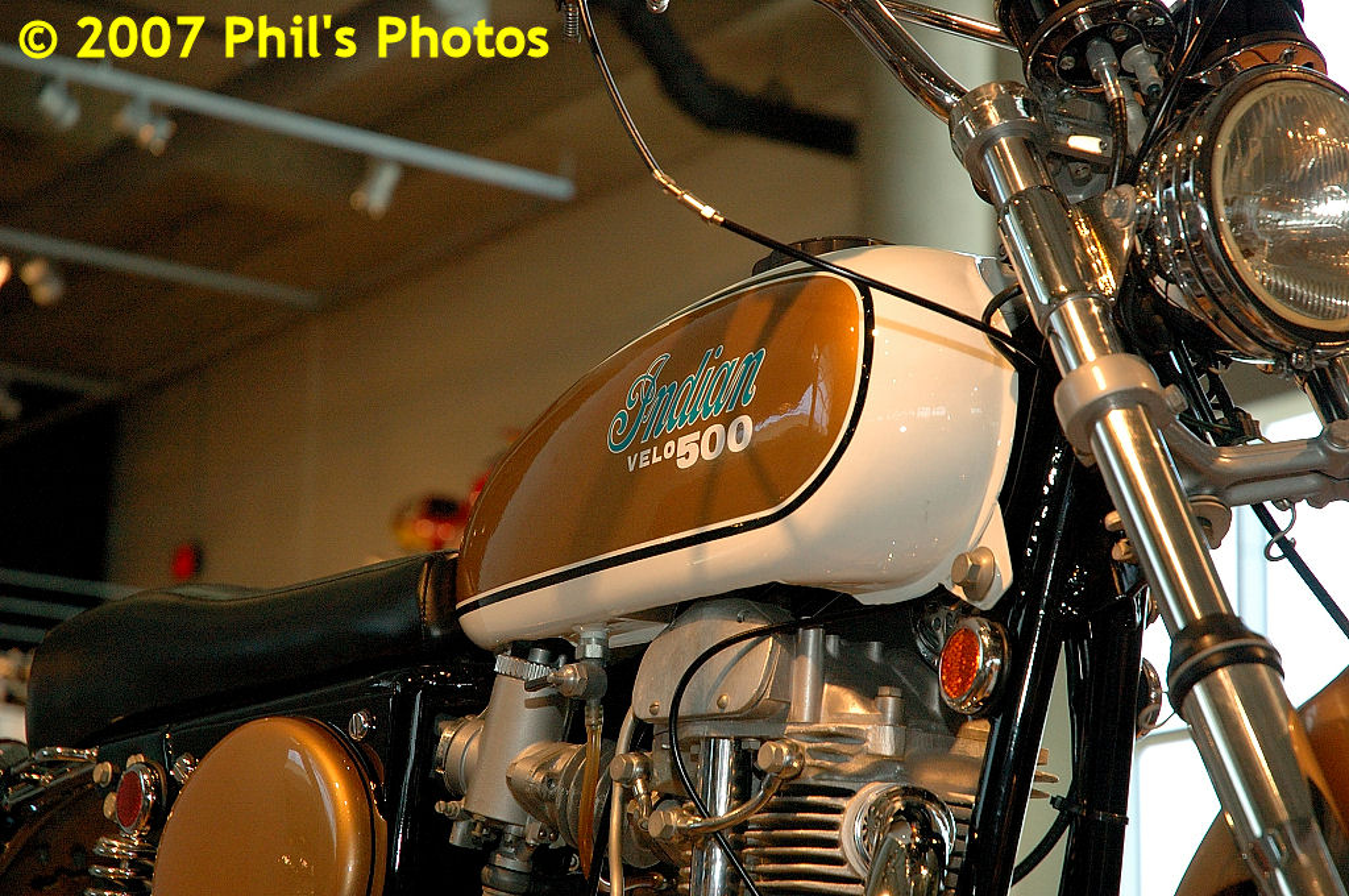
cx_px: 674
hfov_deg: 19.5
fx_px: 3930
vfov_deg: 13.0
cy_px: 448
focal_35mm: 105
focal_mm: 70
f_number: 4.5
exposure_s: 1/125
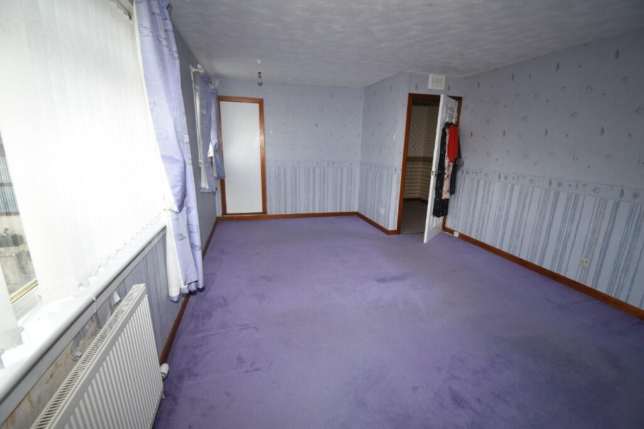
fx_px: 268
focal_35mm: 15
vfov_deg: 77.3
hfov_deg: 100.4
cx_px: 322
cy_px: 214
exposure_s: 1/250
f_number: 4.5
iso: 720
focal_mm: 10
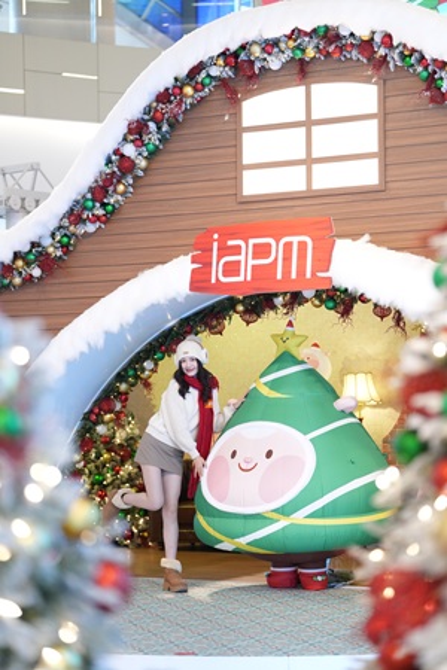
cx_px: 224
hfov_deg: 15.5
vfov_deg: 23.1
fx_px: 1639
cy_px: 335
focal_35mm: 88
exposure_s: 1/250
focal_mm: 88
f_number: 2
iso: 1250
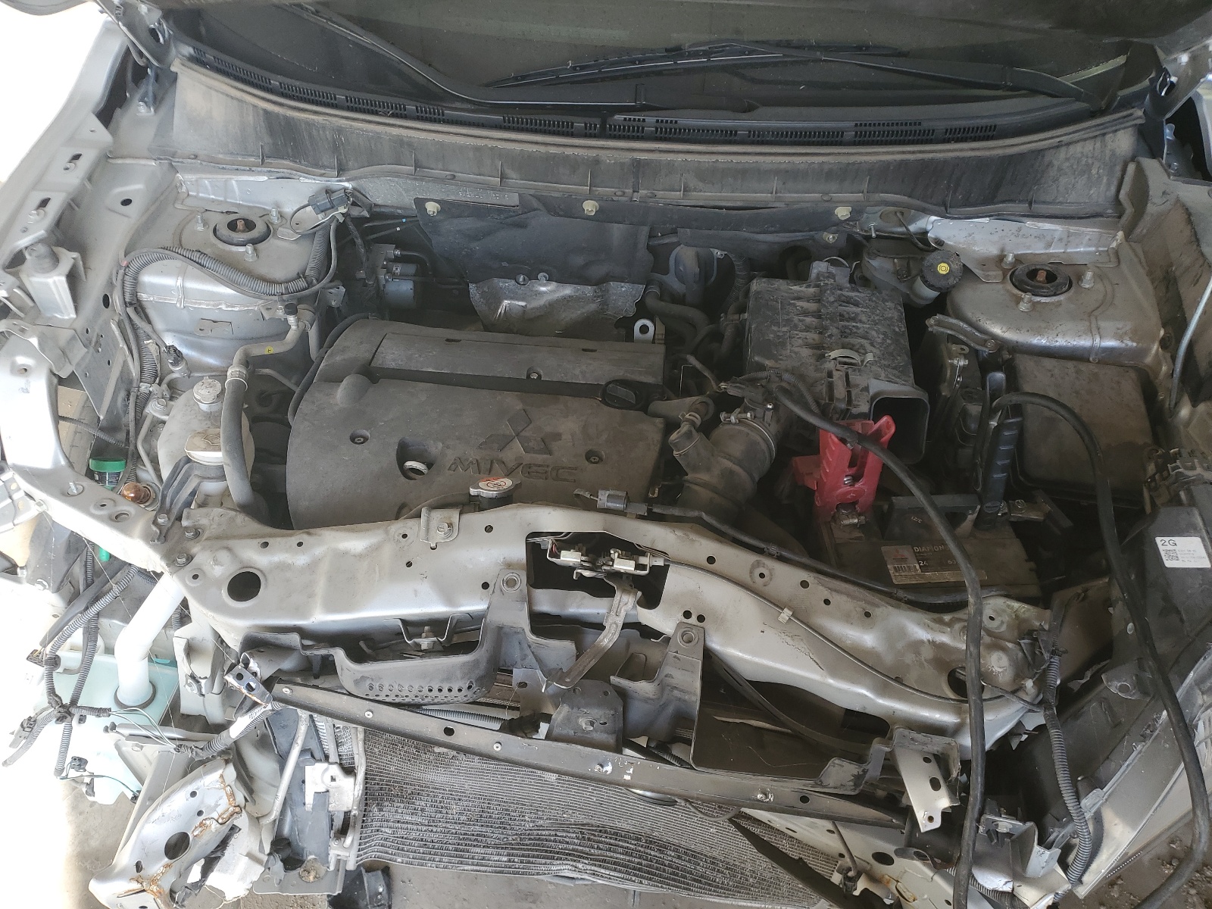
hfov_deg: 67.3
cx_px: 606
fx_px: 910
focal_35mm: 26
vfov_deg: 53.1
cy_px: 454
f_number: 1.5
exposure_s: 1/200
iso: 50
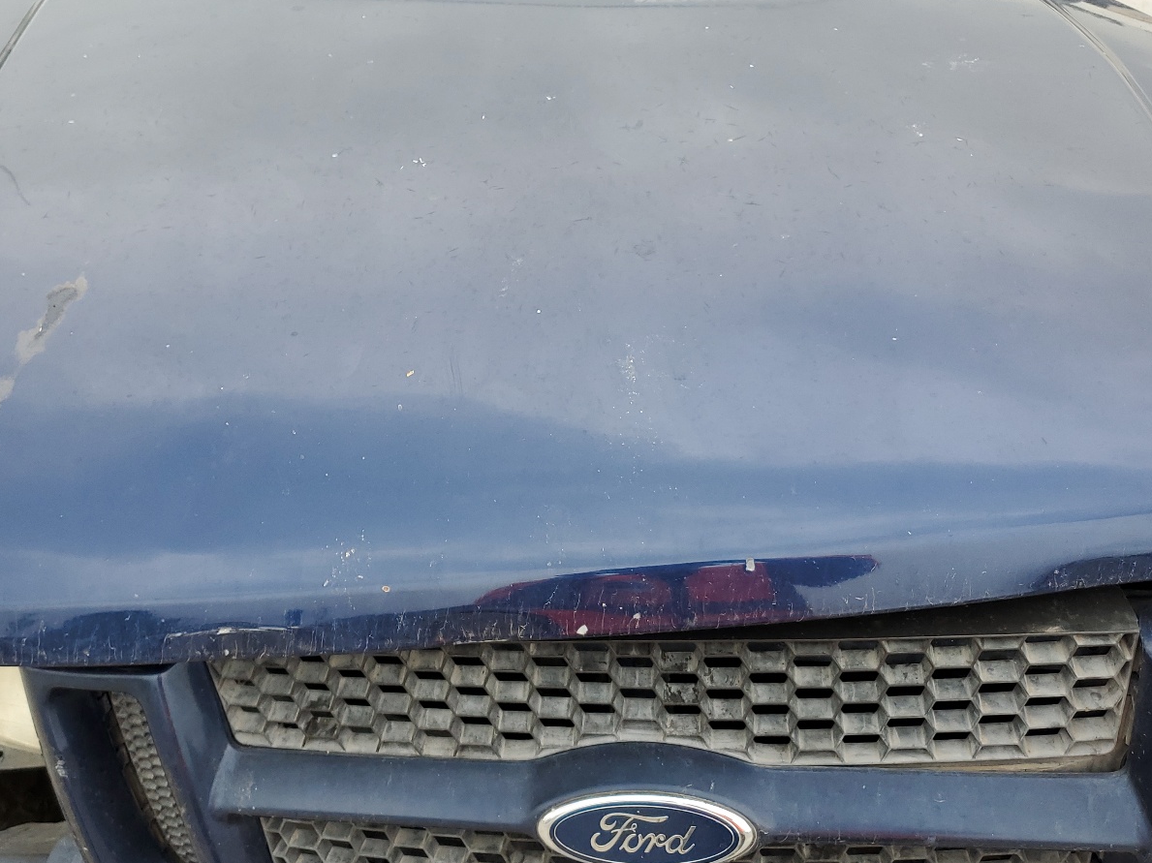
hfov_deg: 52.6
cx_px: 527
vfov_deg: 40.6
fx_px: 1164
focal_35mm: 35
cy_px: 374
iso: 50
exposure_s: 1/455
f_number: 1.5
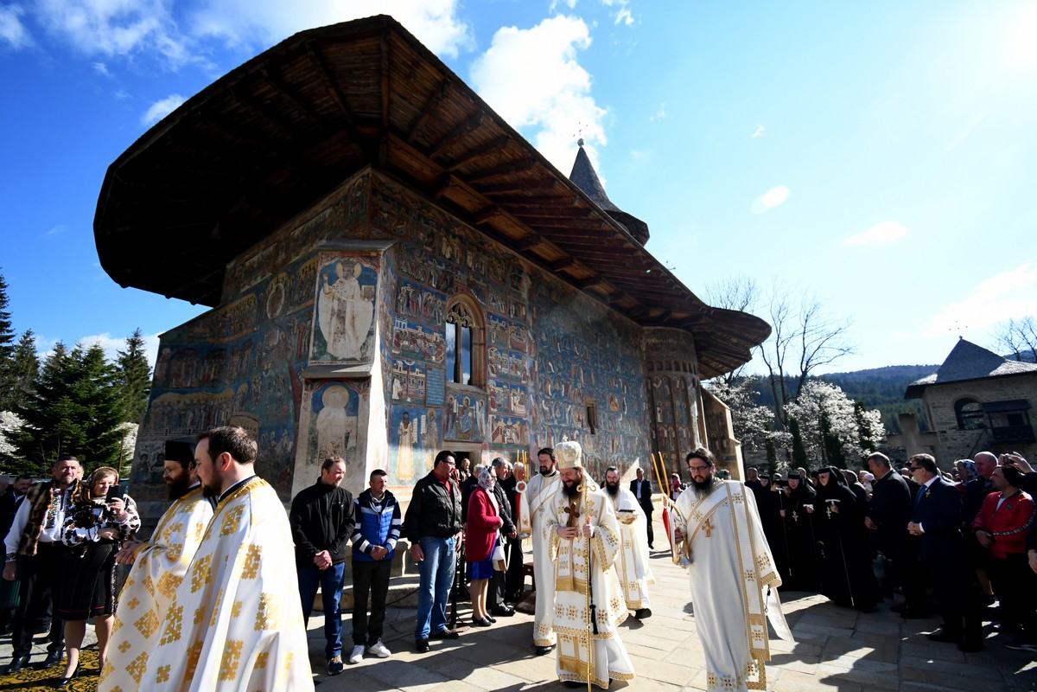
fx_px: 432
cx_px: 518
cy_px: 346
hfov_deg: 100.4
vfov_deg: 77.3
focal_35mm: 15
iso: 500
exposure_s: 1/1600
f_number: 4.5
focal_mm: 10
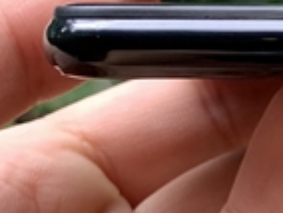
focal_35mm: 146
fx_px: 1196
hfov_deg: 11.7
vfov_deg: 10.2
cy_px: 76
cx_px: 612
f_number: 1.8
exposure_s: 1/60
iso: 125
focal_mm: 4.25
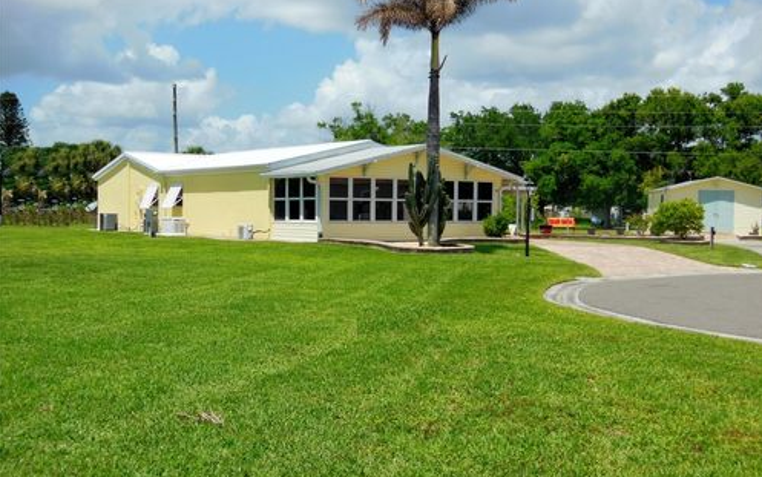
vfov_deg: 26.9
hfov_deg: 41.8
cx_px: 382
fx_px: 997
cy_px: 257
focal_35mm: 48
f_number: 4.4
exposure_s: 1/1250
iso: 125
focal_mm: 8
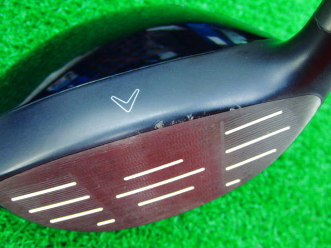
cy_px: 124
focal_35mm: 37
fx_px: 354
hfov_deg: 50.1
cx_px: 166
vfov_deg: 38.7
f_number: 3.6
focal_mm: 6.42
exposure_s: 1/13
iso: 400
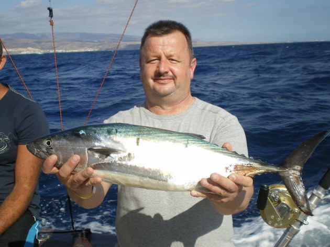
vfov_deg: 30.2
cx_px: 165
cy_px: 124
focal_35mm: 48
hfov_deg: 39.7
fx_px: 457
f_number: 5.2
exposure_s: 1/500
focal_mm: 8.4
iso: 50
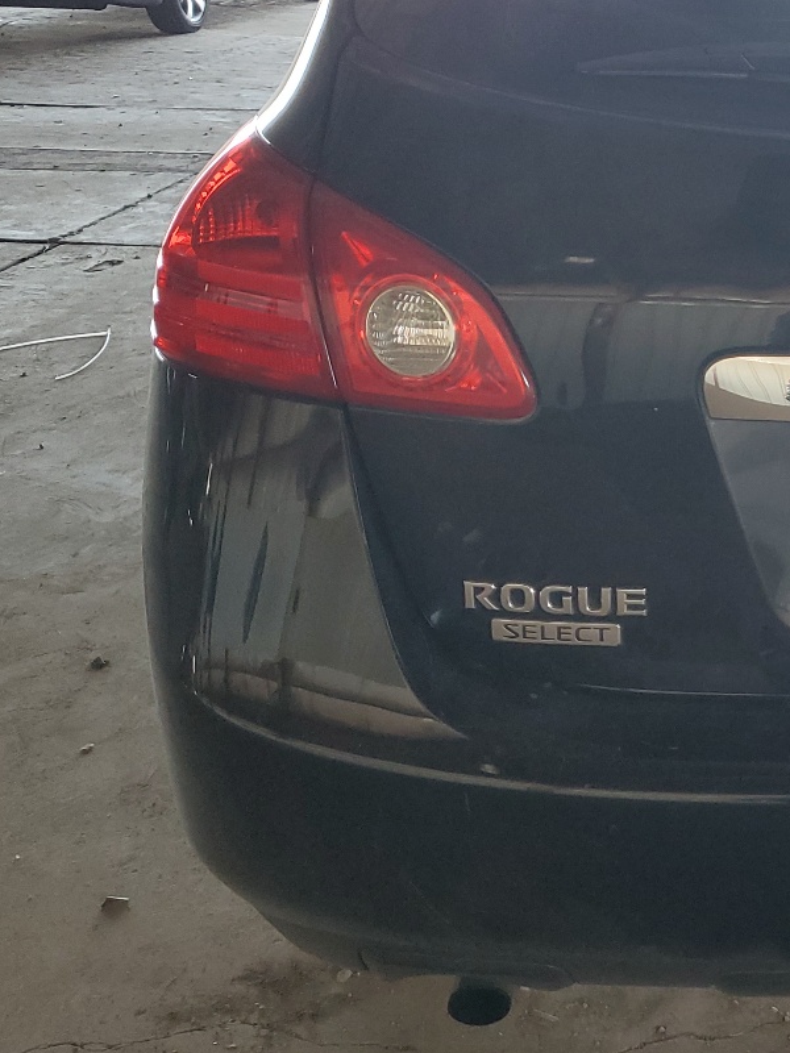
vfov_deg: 36.5
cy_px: 366
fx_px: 1582
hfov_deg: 24.8
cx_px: 990
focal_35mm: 52
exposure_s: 1/120
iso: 79
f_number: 1.5
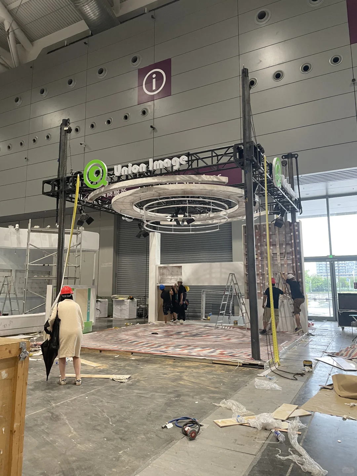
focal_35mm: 26
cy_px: 238
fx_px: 358
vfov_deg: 67.3
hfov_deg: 53.1
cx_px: 178
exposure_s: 1/60
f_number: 1.6
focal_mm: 4.2
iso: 160
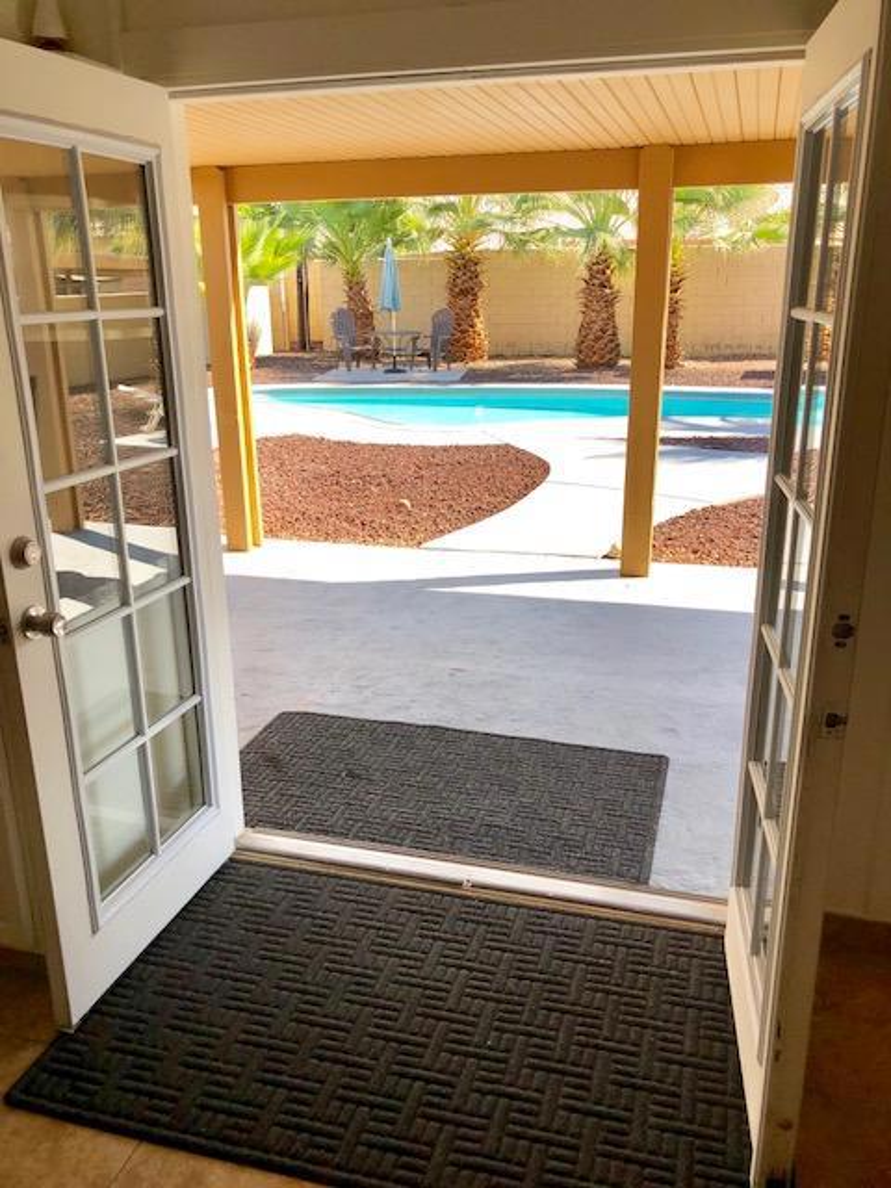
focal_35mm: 28
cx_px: 446
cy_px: 594
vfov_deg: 63.4
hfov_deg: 49.7
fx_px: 961
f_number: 1.8
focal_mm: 3.99
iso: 20
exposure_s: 1/534
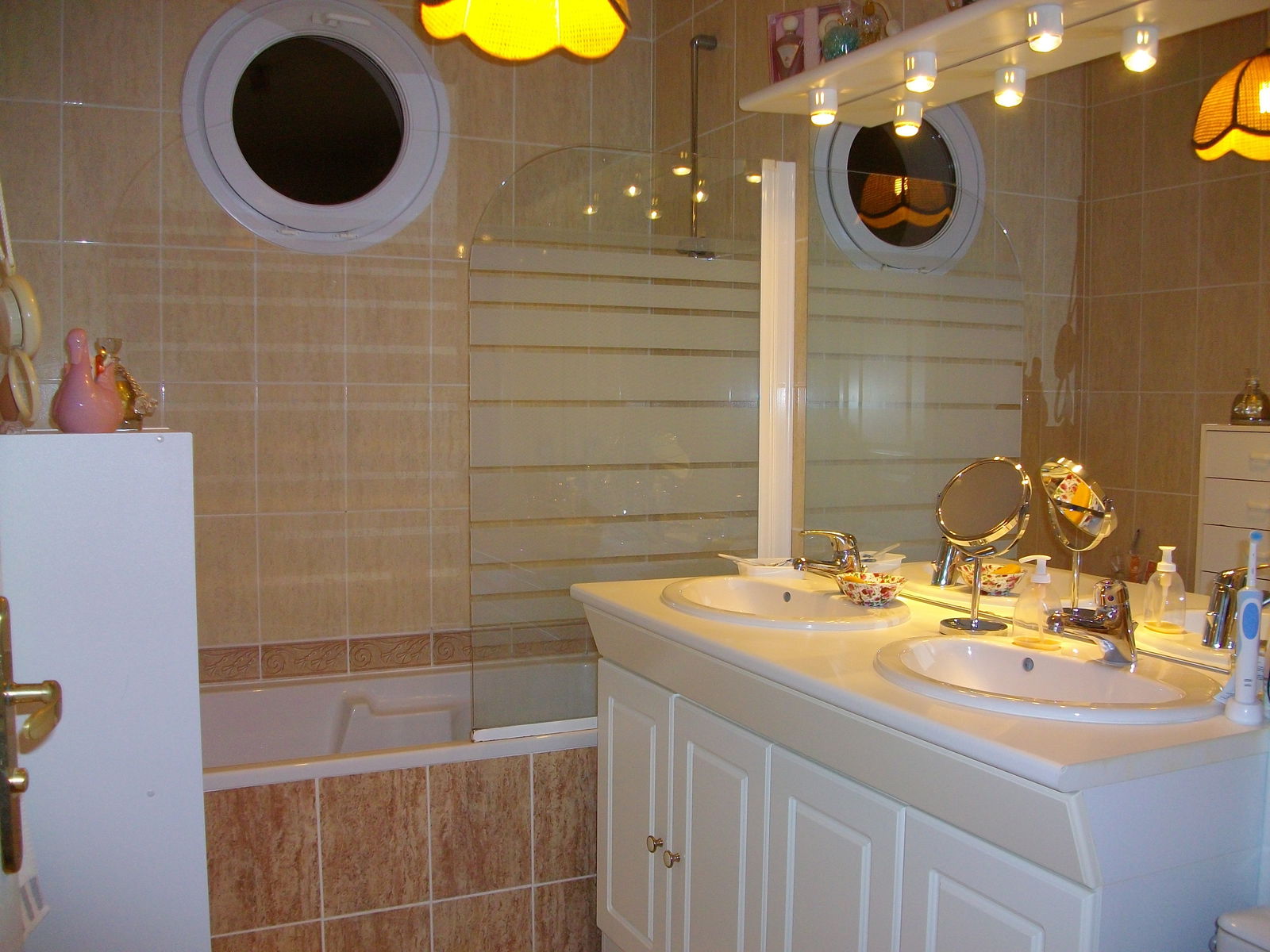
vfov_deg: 44.2
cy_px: 476
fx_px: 1174
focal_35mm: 32
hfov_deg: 56.8
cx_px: 635
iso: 125
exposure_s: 1/40
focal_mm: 5.7
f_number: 2.9
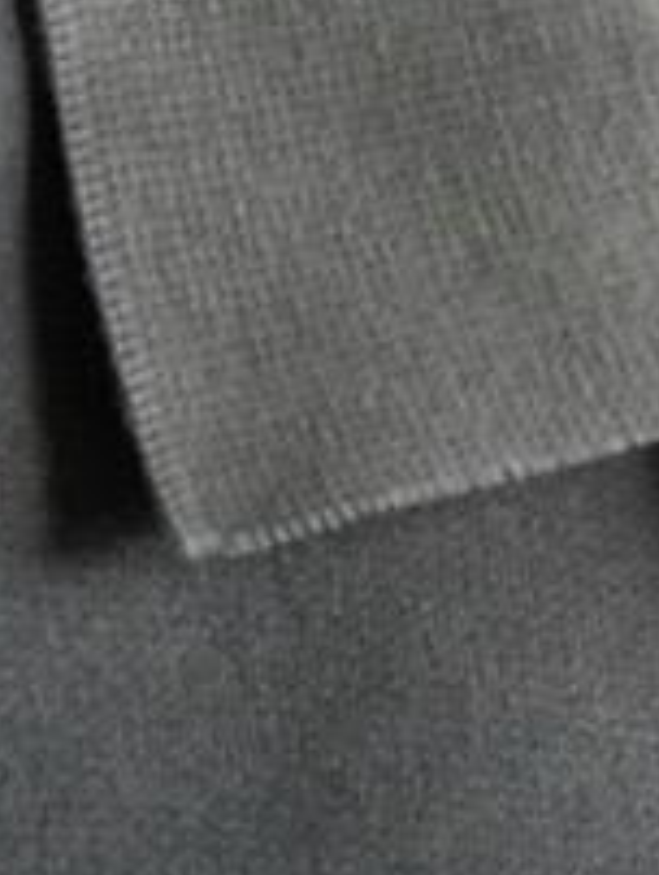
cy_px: -67
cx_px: 1262
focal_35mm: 270
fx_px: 6839
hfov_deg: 5.4
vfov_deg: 7.3
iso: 1000
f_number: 3.8
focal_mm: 32
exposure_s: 1/80
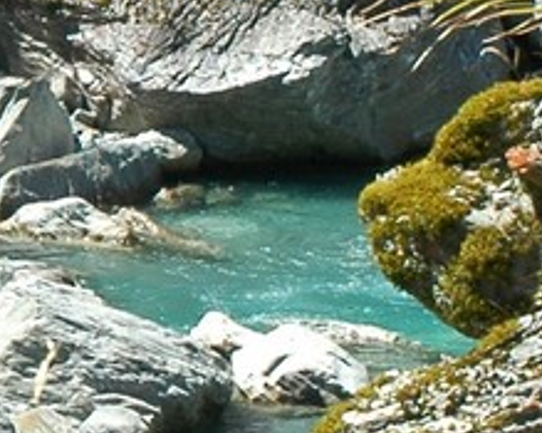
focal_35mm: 280
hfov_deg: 6.7
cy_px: 96
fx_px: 4493
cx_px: -530
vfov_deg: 5.5
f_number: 9
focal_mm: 29
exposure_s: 1/125
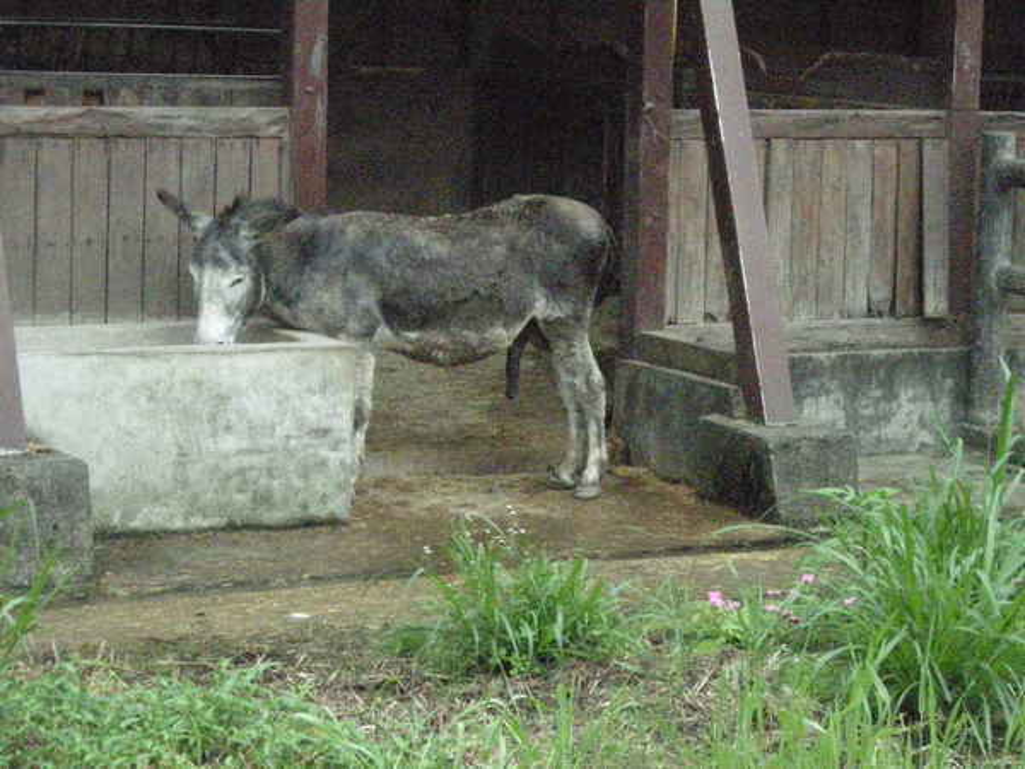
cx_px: 512
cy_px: 384
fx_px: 3109
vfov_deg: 14.1
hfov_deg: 18.7
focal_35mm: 105
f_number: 9.4
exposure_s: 1/345
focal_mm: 17.1
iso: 1600
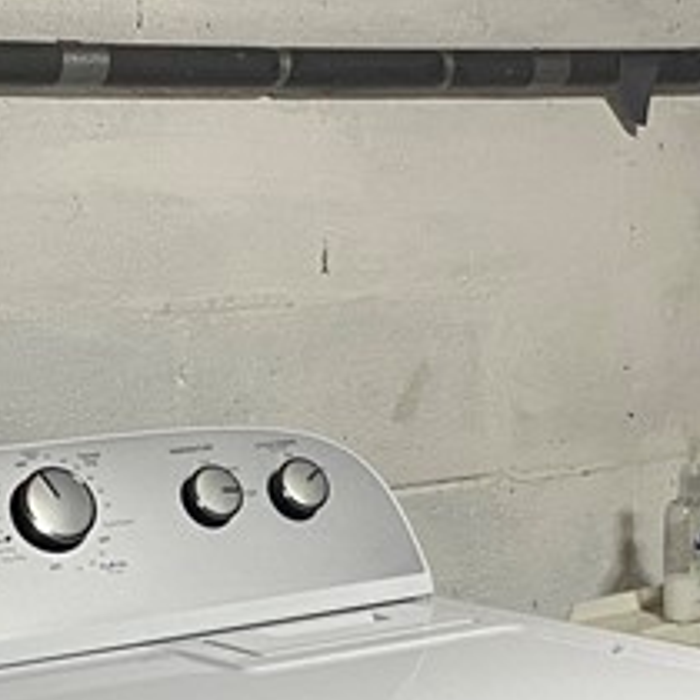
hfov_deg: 15.5
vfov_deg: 15.3
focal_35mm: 112
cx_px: 170
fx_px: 2562
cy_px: 677
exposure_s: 1/60
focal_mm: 4.25
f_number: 1.8
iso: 100
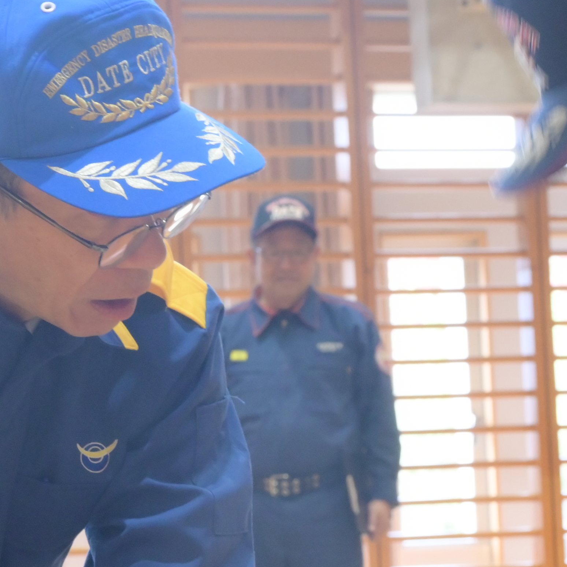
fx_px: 2706
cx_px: 240
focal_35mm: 146
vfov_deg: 11.8
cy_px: 650
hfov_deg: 12.0
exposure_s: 1/50
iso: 3600
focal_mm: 44
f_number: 8
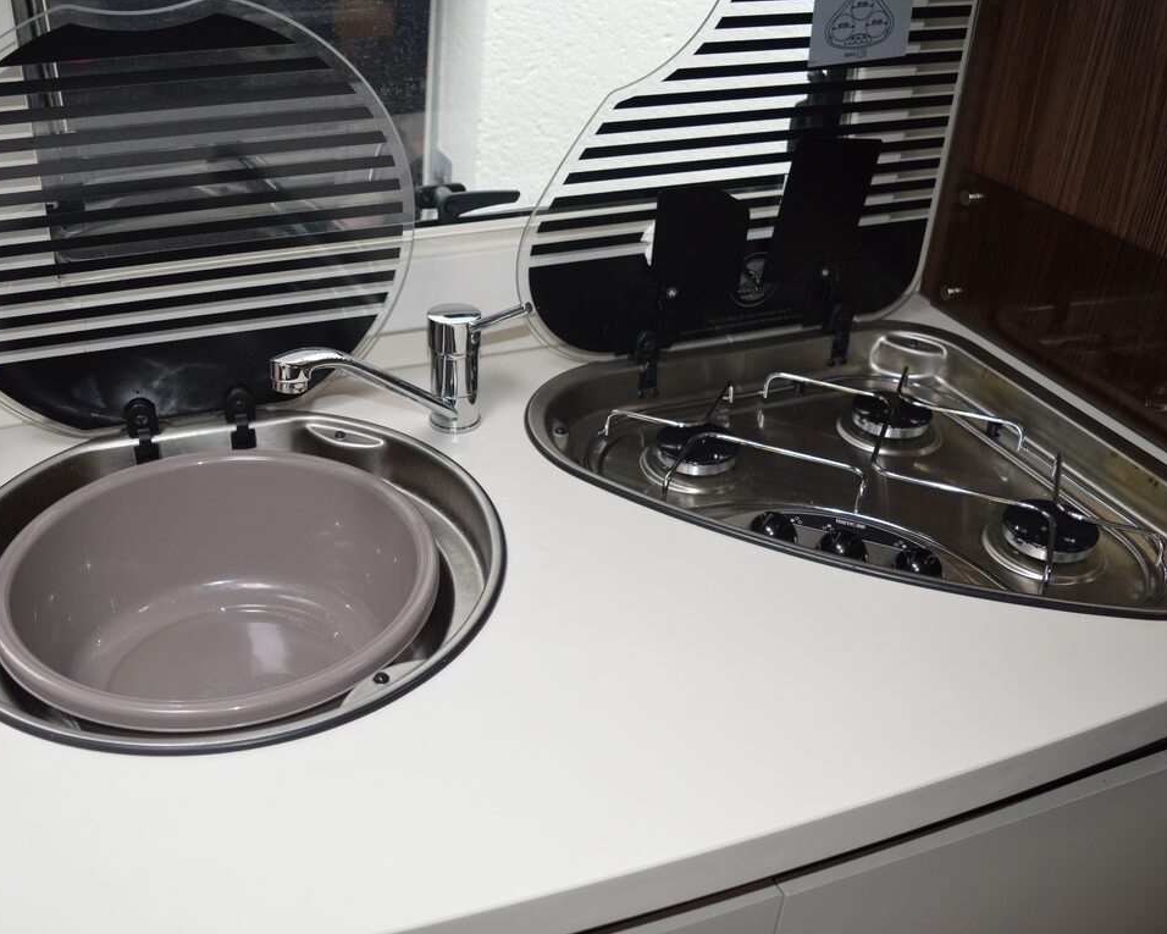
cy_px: 466
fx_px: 1174
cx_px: 473
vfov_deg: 43.4
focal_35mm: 34
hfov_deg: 52.5
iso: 400
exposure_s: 1/125
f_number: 4
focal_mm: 20
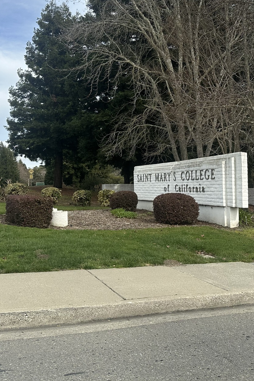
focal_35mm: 40
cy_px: 157
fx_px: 423
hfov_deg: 33.4
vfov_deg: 48.2
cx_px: 146
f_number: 1.78
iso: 80
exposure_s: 1/3155
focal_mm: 6.86
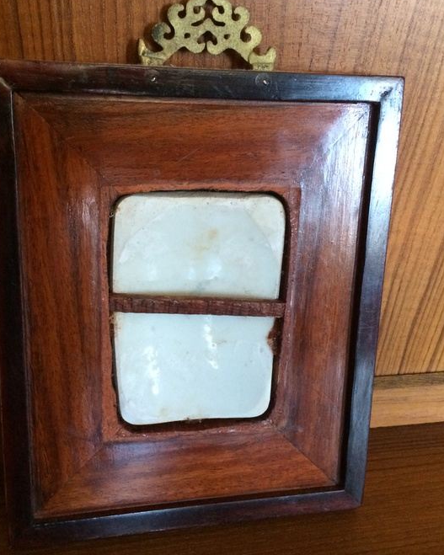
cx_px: 205
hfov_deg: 37.3
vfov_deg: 45.8
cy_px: 273
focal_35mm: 40
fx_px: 657
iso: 320
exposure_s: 1/30
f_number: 2.2
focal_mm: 4.12
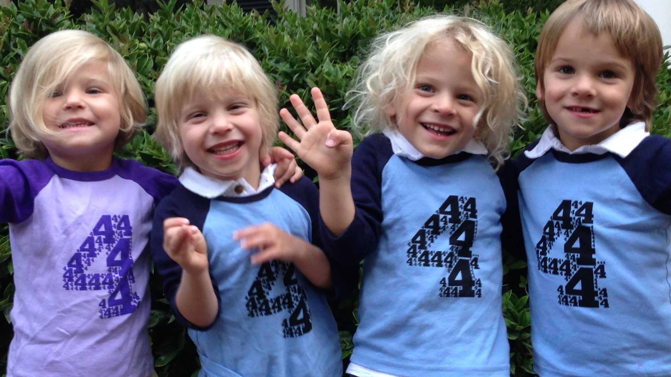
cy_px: 198
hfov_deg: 37.9
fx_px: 978
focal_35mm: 55
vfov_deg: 21.8
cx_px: 338
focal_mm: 4.12
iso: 50
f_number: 2.4
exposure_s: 1/30
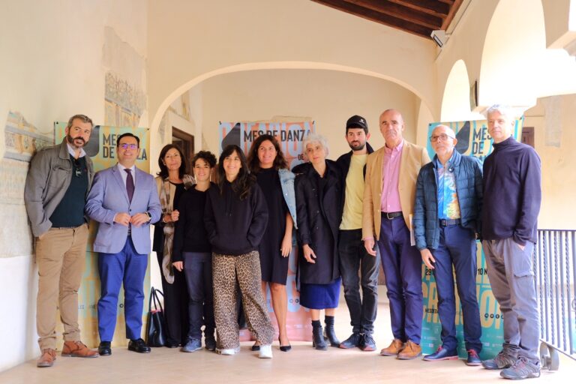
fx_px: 848
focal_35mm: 53
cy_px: 192
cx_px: 288
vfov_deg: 25.5
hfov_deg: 37.5
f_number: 3.2
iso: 1250
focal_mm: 35
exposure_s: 1/100
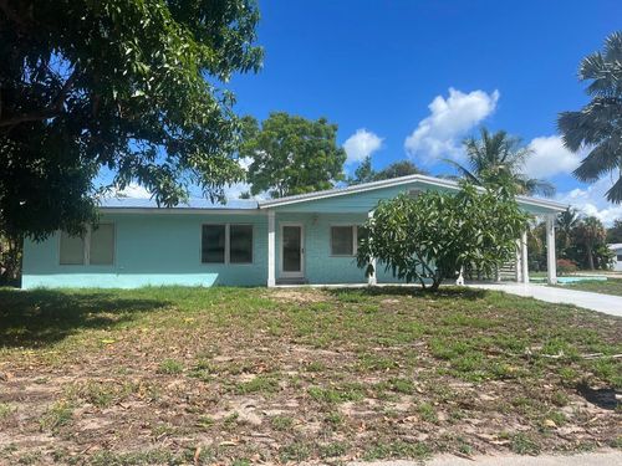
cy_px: 233
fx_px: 467
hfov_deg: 67.3
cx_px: 311
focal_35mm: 26
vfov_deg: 53.1
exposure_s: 1/3704
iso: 50
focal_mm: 5.7
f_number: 1.5
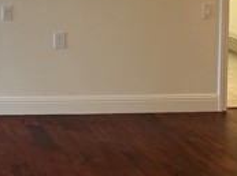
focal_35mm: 89
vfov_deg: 15.8
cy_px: -42
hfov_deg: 19.3
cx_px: -118
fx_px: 608
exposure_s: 1/165
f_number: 1.78
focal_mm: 6.76
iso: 200
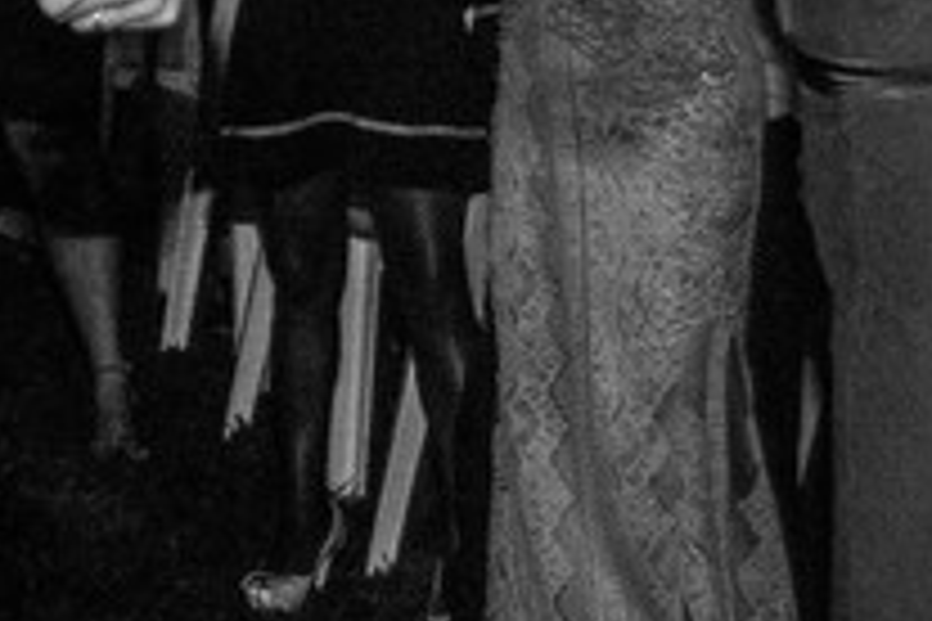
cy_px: -117
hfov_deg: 10.5
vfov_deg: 7.6
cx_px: -918
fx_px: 4660
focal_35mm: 180
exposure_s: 1/160
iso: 3200
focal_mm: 31
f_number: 3.2
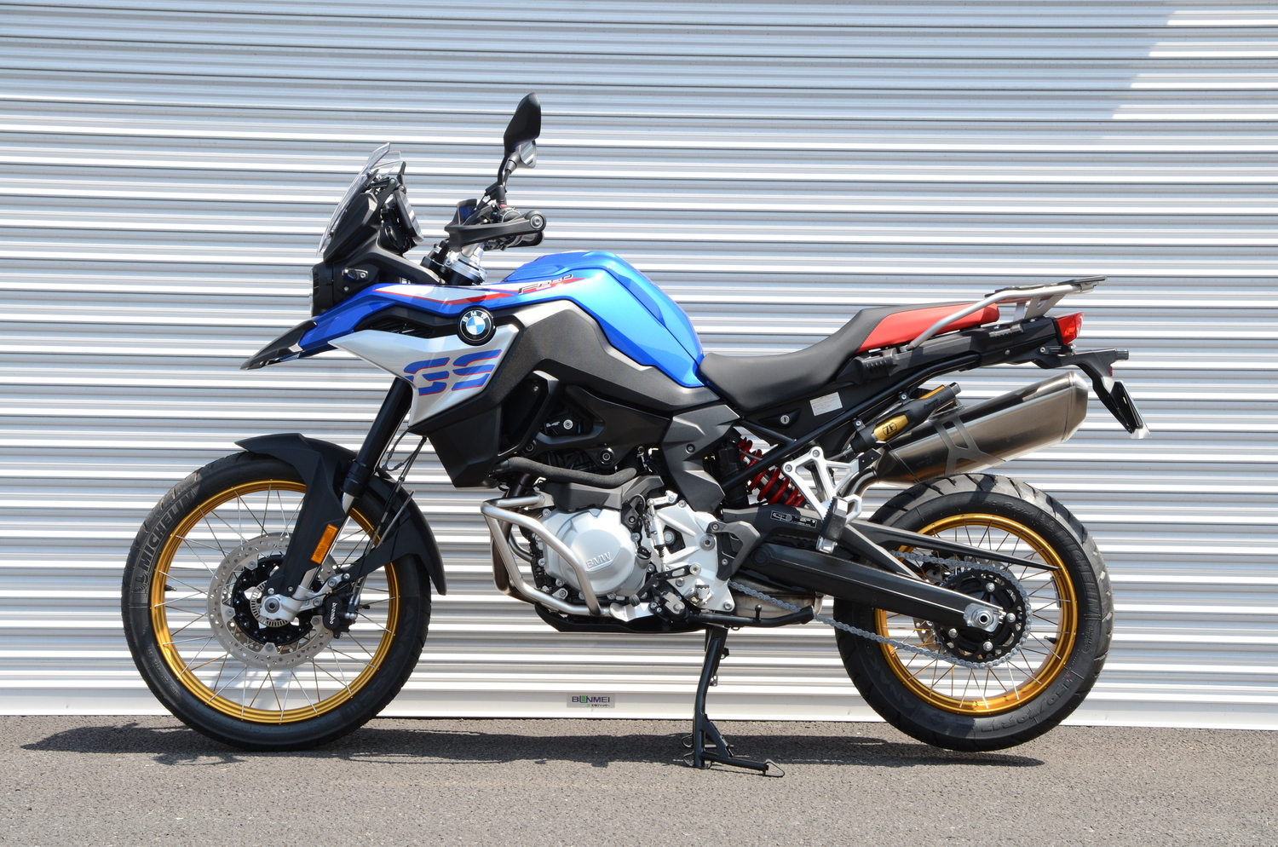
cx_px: 639
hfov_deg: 29.3
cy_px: 424
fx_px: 2445
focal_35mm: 69
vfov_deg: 19.7
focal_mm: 46
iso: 400
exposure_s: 1/320
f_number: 7.1
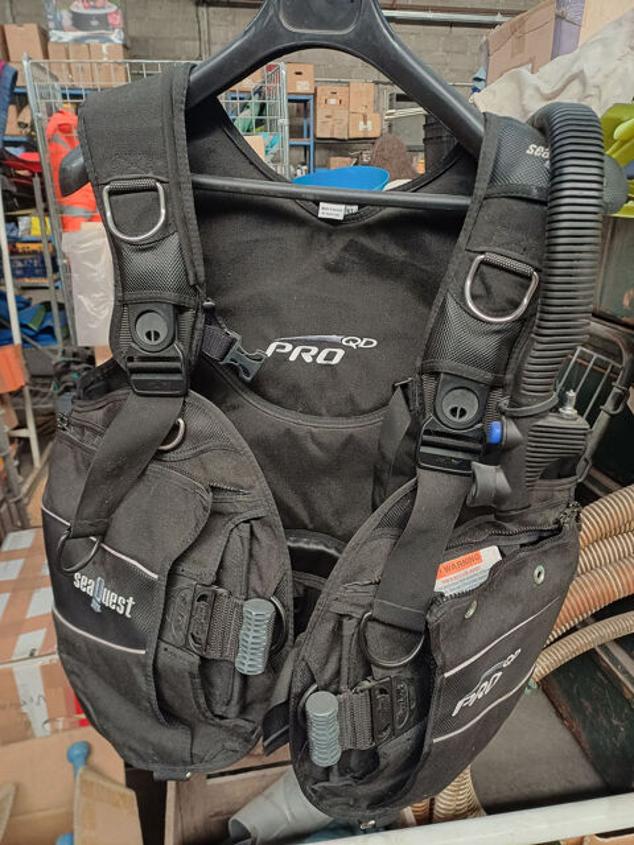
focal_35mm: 25
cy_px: 422
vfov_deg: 69.4
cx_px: 317
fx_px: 611
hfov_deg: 54.9
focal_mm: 4.65
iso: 500
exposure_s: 1/25
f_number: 1.8
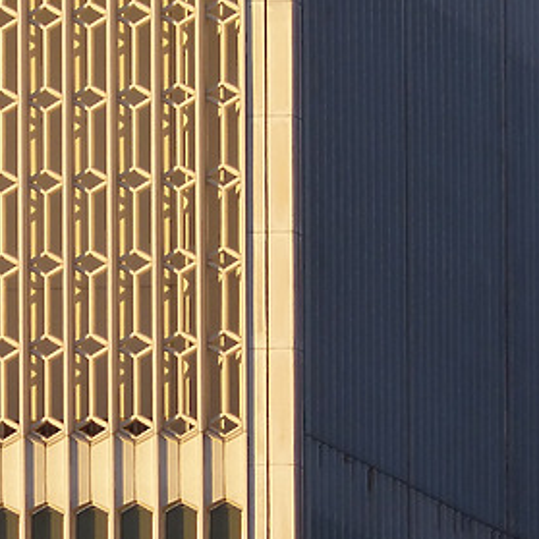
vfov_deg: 1.3
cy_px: 371
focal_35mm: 1360
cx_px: 28
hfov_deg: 1.3
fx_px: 23958
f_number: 4
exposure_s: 1/400
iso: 100
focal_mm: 85.8
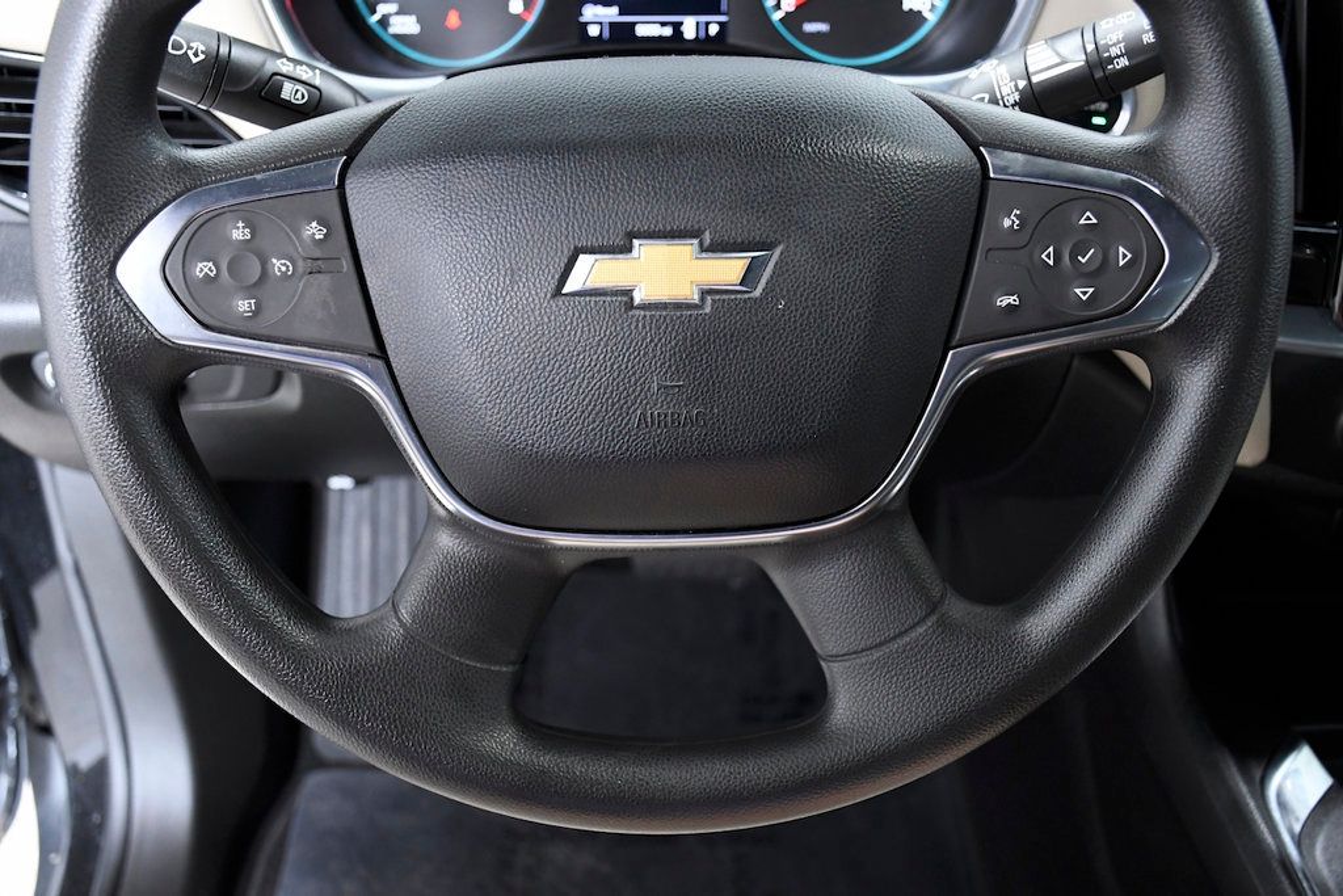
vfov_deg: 34.2
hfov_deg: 49.5
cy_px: 448
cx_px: 672
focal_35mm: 39
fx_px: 1455
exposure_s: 1/60
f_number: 4
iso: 2500
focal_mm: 26
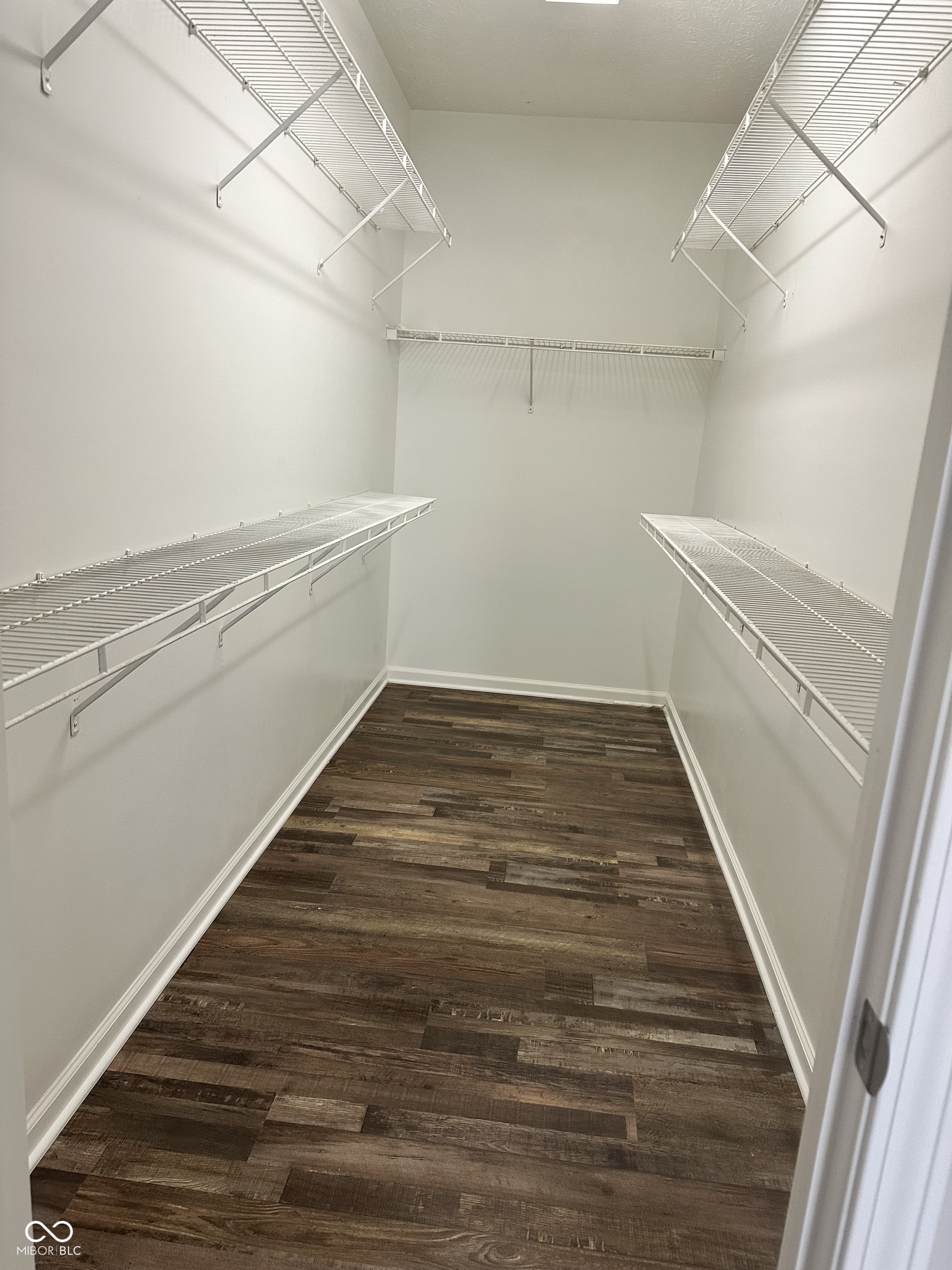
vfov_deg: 71.6
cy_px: 635
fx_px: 880
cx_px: 476
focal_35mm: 24
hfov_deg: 56.8
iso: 250
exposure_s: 1/60
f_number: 1.78
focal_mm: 6.86
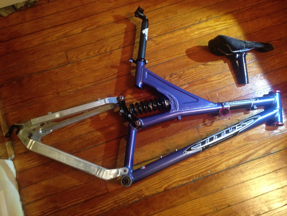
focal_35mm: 33
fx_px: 274
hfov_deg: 55.4
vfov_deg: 42.9
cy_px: 108
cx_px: 144
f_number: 2.4
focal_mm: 4.12
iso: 320
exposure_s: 1/17
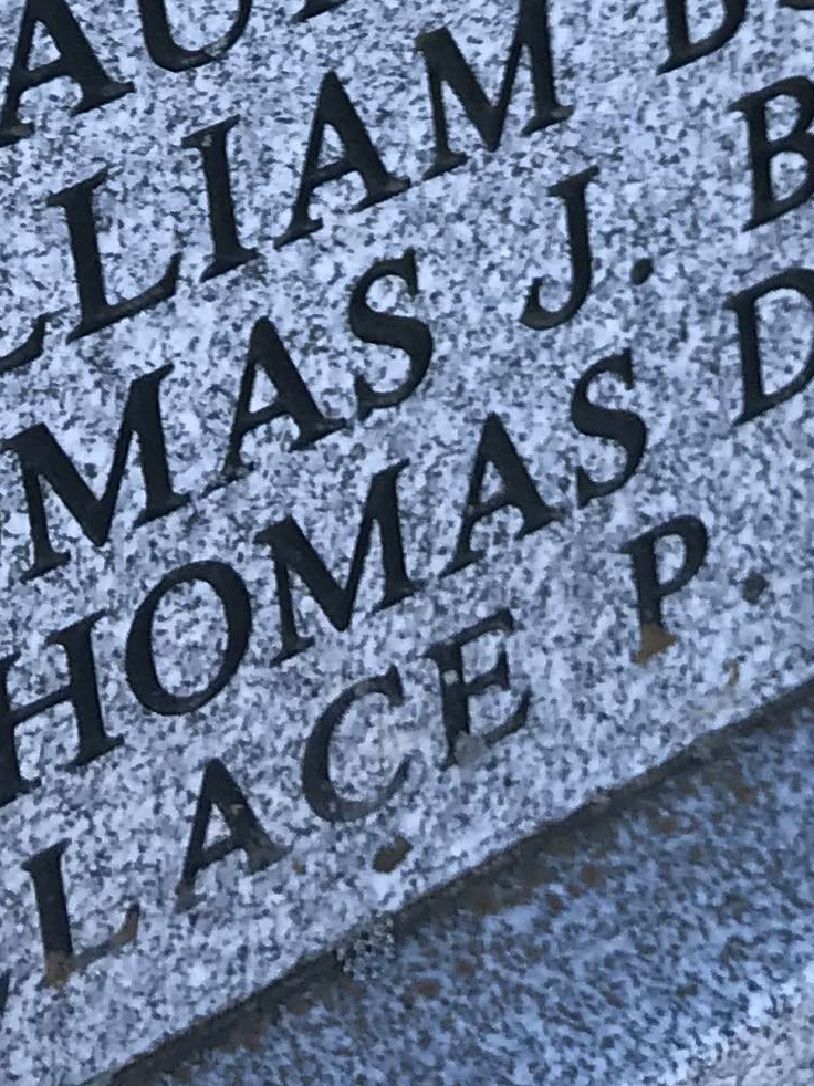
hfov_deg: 12.9
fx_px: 3607
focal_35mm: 115
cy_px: -696
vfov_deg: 15.4
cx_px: 279
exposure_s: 1/441
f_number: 1.8
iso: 20
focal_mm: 3.99
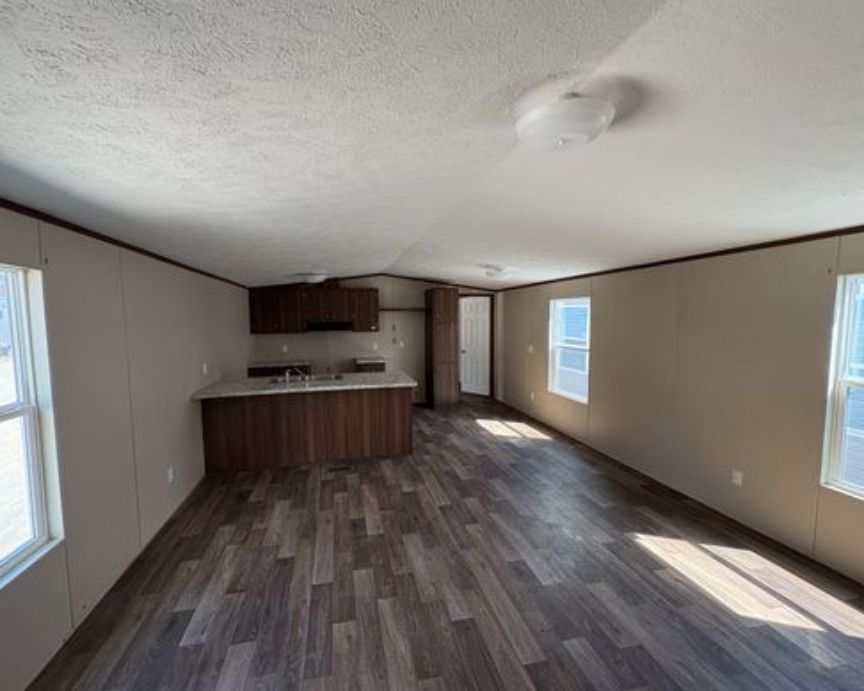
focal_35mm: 15
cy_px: 350
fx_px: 384
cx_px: 413
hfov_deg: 96.7
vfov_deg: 84.1
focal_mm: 2.22
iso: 125
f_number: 2.2
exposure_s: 1/99
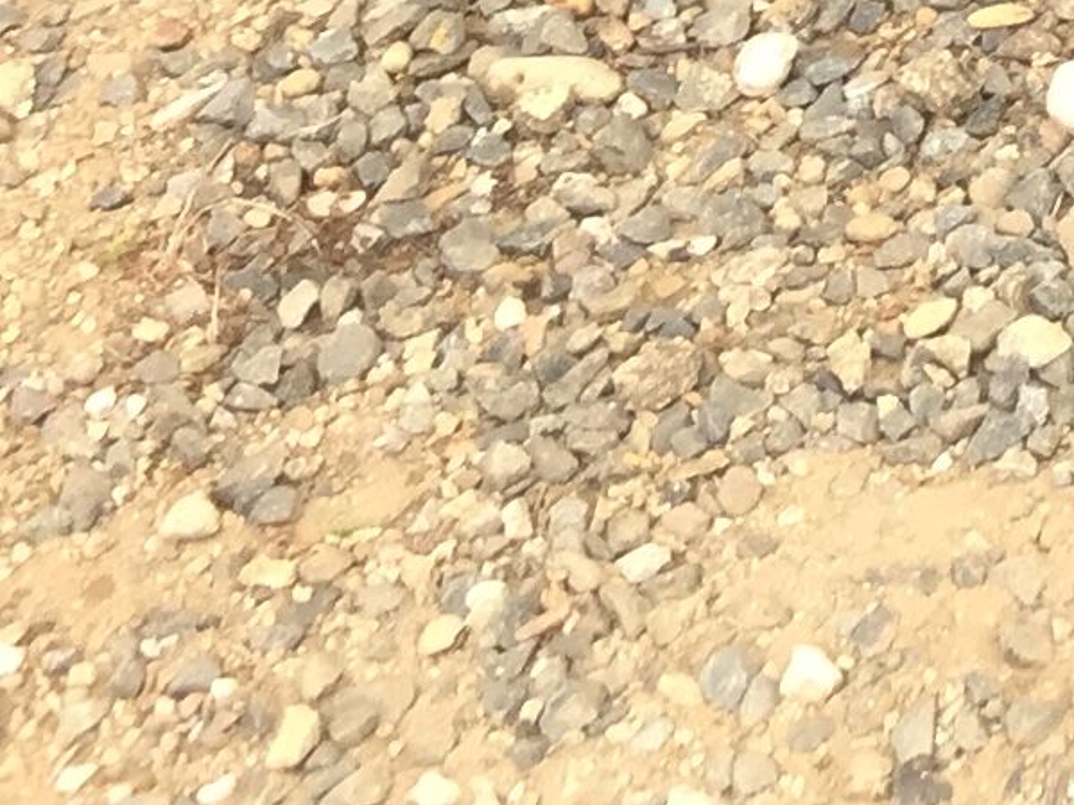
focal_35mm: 158
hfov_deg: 10.4
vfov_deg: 8.4
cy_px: -1268
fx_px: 4901
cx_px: 2754
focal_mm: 4.15
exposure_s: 1/100
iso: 40
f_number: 2.2
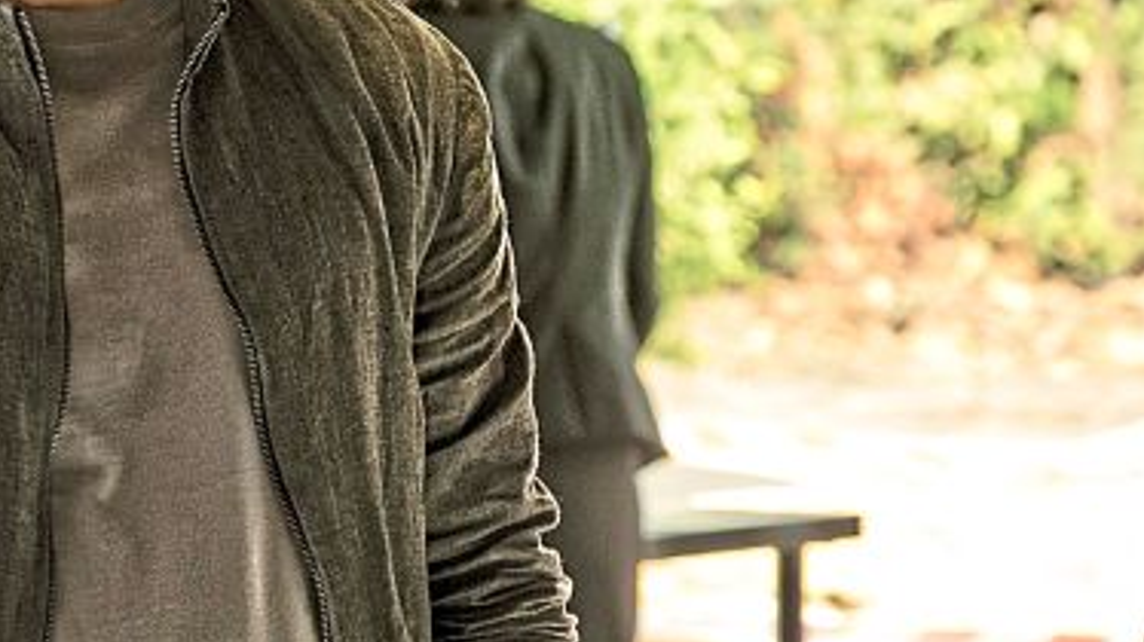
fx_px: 10006
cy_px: 257
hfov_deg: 6.5
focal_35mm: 330
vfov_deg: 3.7
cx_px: 110
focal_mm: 63.4
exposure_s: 1/200
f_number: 4
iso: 400
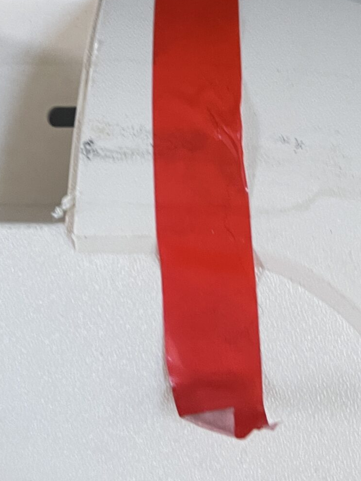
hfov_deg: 21.9
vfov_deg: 28.1
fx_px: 931
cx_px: 237
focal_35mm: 67
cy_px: 71
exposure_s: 1/50
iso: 200
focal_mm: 5.1
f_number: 1.6
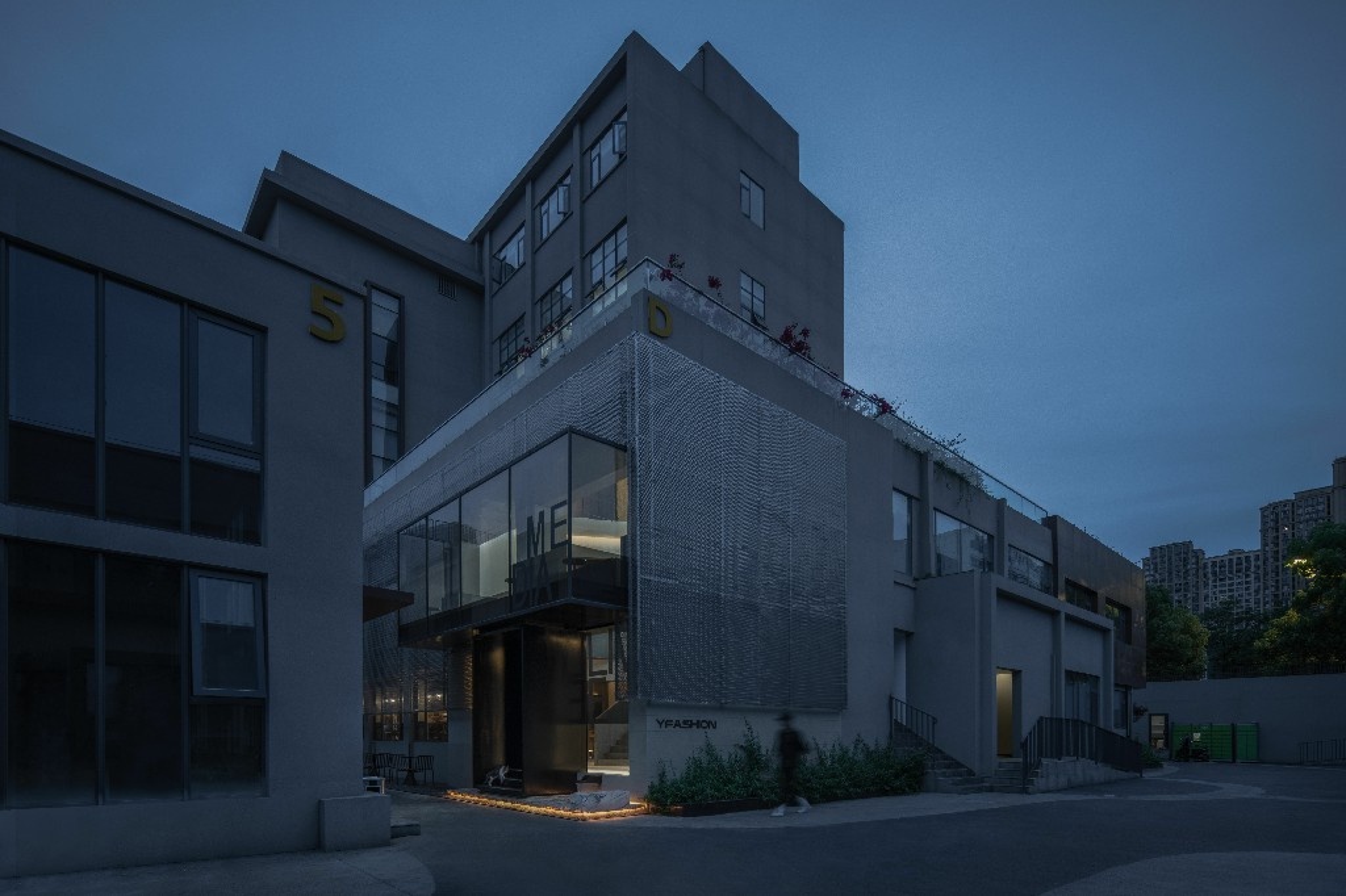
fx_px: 635
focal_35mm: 17
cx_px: 673
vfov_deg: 70.4
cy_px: 448
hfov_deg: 93.3
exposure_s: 1/6
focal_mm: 17
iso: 125
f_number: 4
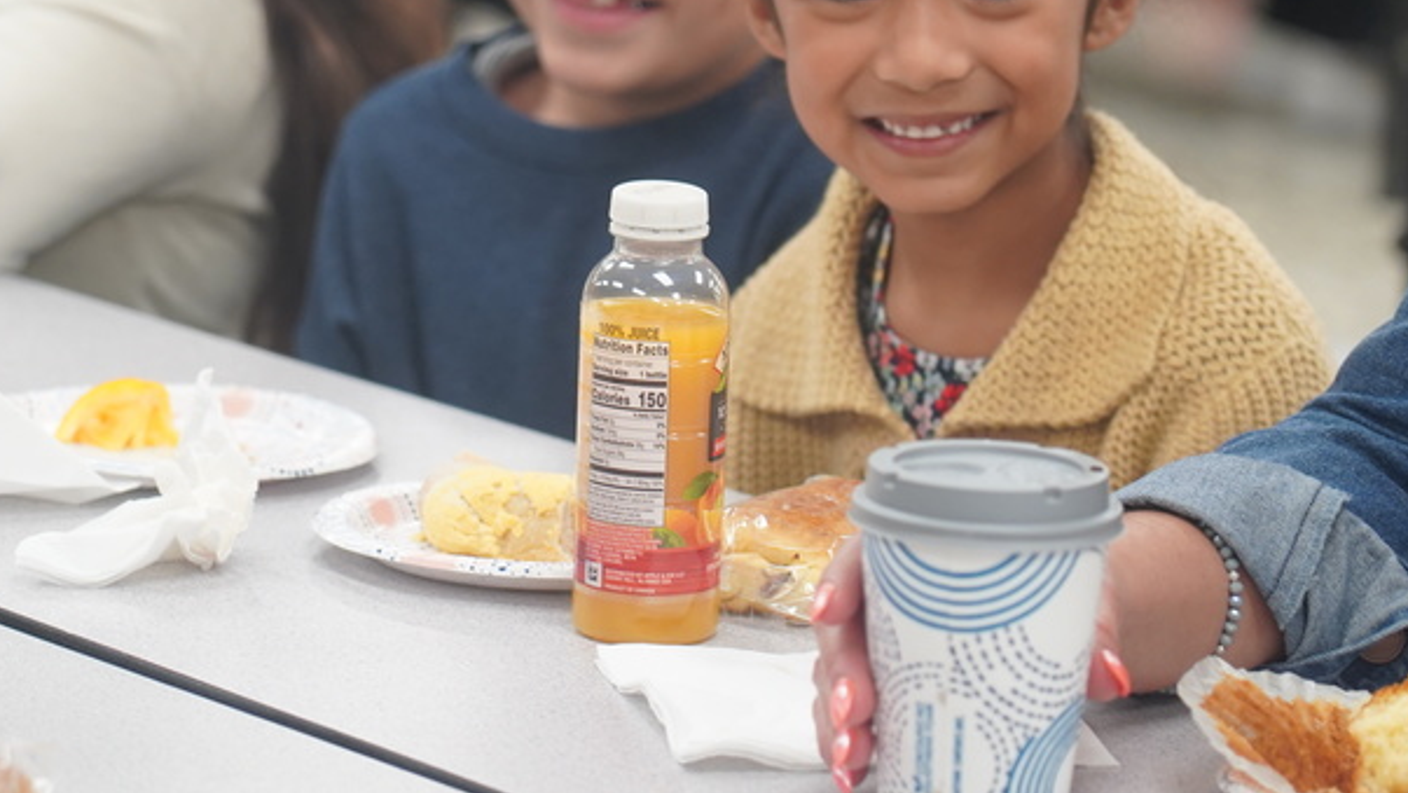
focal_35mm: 187
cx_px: 603
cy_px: 132
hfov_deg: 11.5
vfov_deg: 6.5
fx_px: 6983
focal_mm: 105
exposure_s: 1/160
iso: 1600
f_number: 4
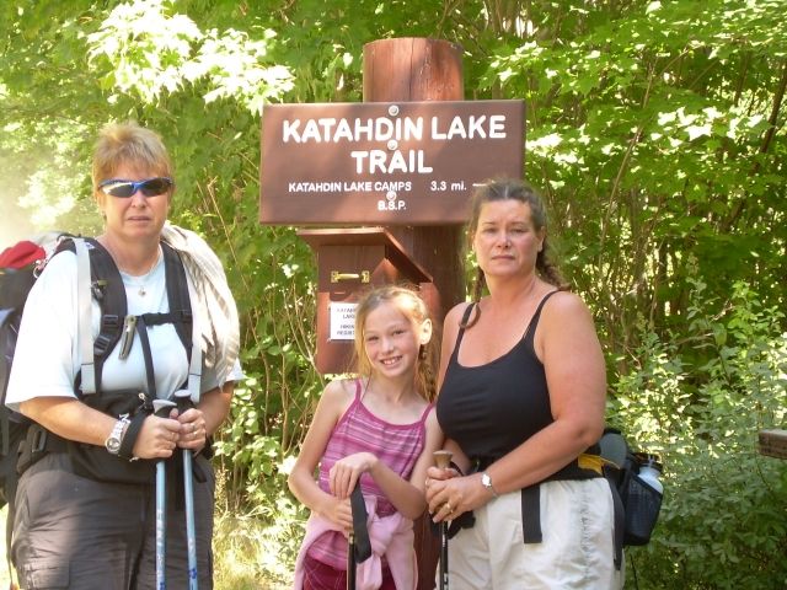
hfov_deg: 21.8
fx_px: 2046
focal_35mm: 90
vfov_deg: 16.4
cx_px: 394
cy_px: 295
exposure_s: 1/30
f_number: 4.3
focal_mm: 15.3
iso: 50
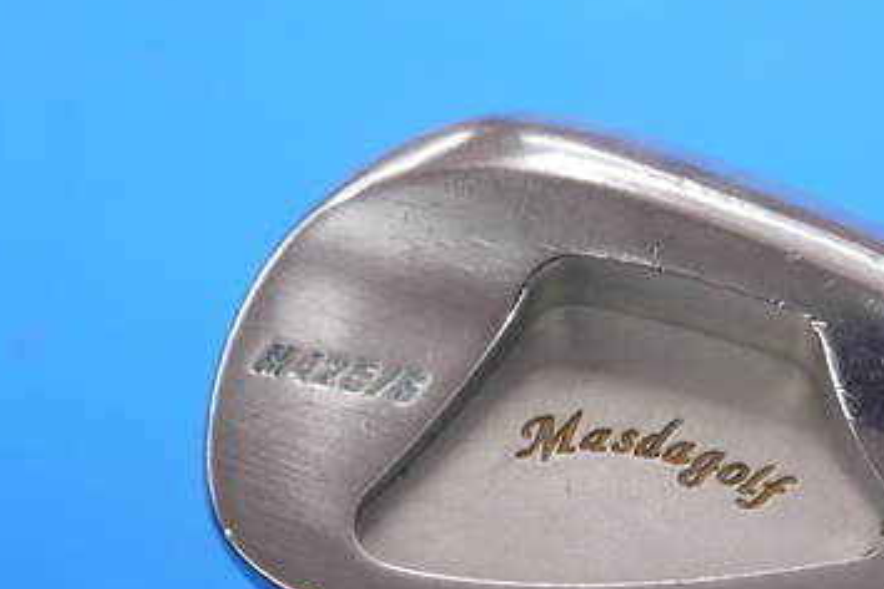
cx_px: 644
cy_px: 359
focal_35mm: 109
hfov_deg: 18.7
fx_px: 2676
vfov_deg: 12.6
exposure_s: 1/60
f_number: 4.9
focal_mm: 29
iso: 250
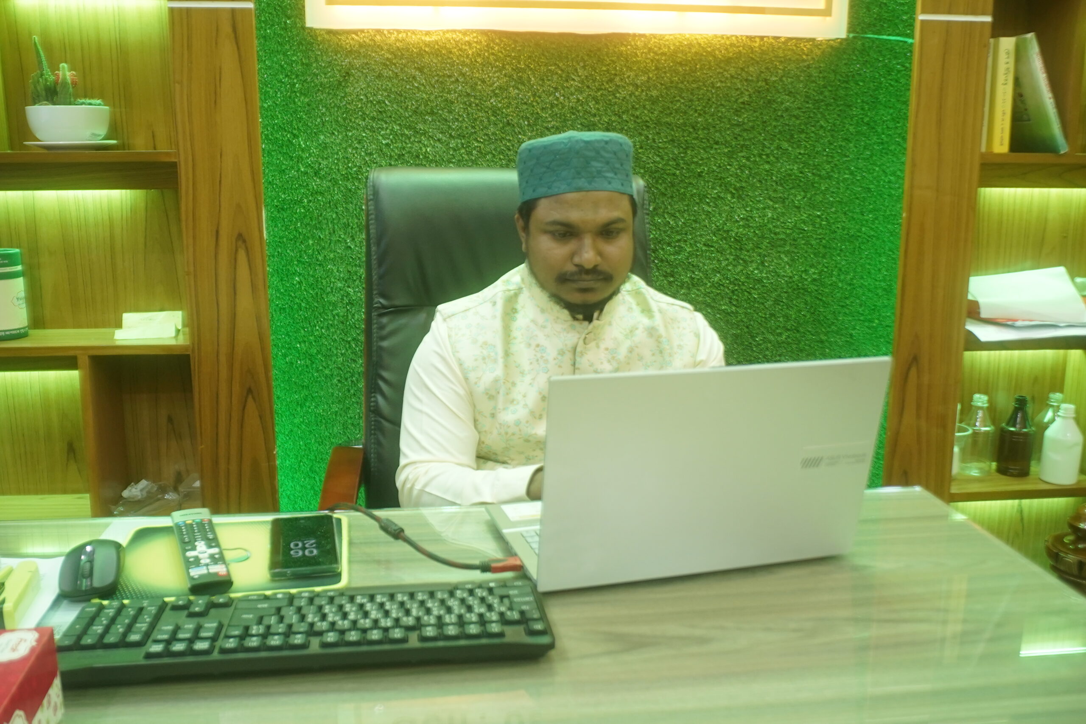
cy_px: 362
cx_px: 543
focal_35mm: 30
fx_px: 905
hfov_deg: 61.9
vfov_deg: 43.6
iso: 1250
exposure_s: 1/125
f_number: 2.8
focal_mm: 20
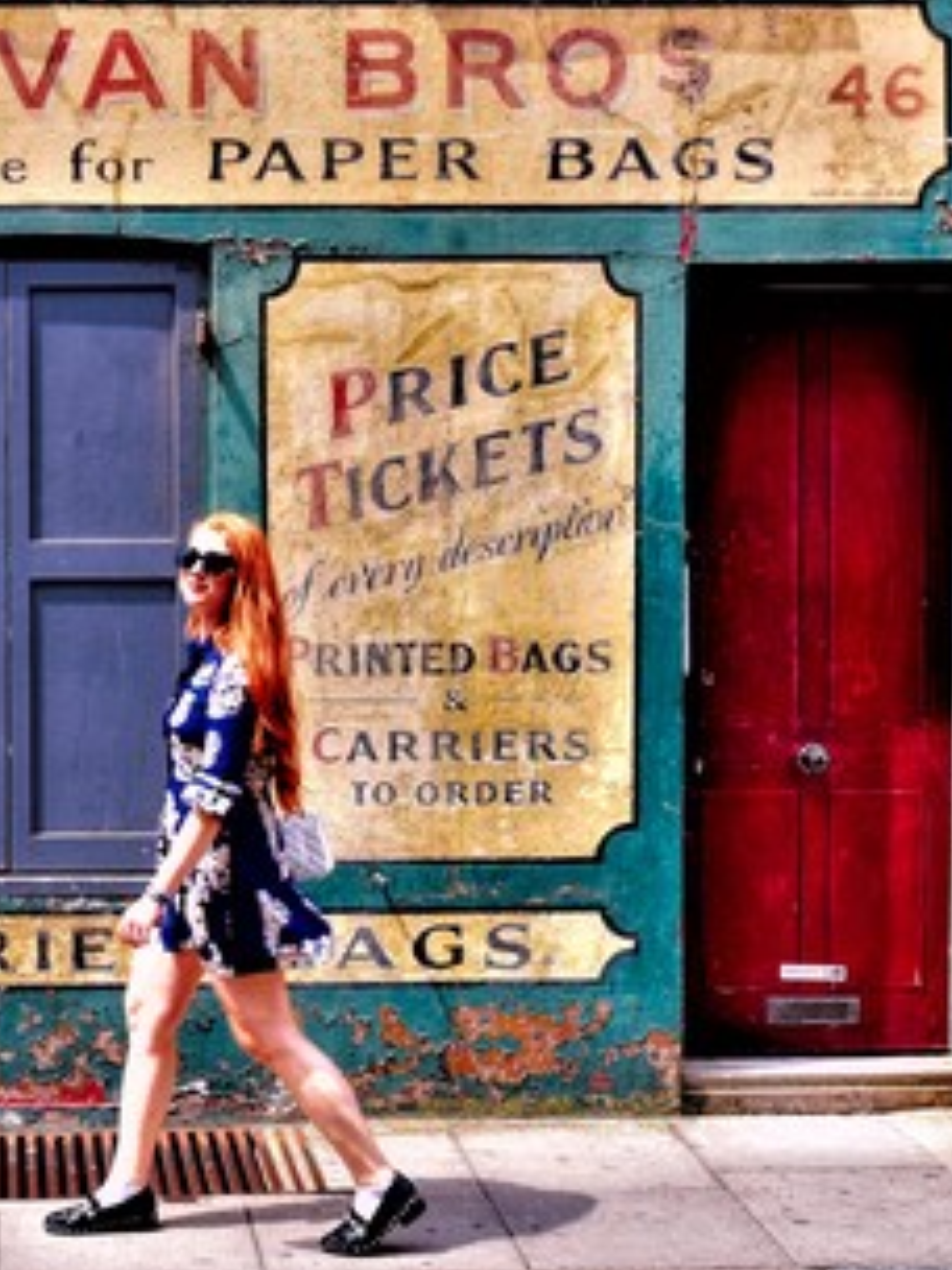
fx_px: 1870
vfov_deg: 37.5
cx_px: 71
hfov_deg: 27.4
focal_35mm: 51
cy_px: 637
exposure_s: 1/100
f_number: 11
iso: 250
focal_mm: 35
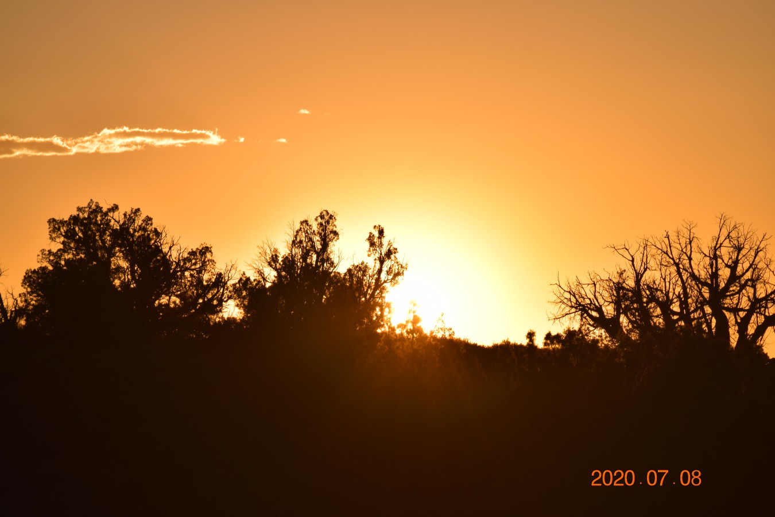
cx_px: 388
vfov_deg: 4.6
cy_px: 258
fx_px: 6458
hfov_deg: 6.9
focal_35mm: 300
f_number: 14
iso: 200
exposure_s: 1/1600
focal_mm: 200
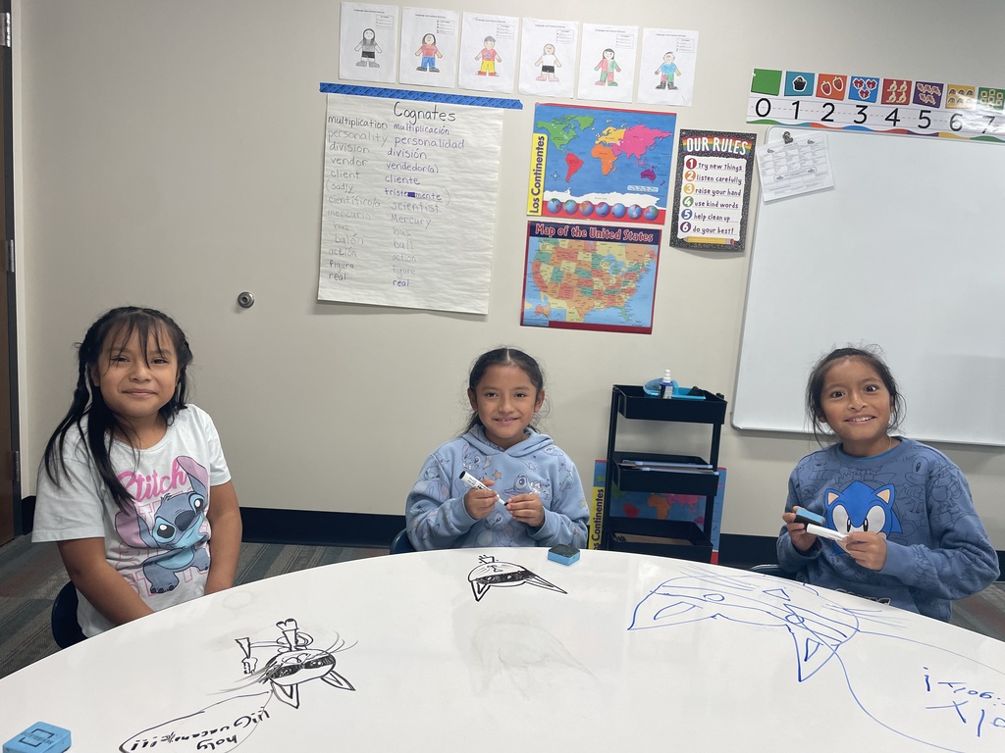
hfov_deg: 67.3
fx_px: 755
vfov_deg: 53.1
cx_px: 502
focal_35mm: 26
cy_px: 376
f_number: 1.6
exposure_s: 1/100
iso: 100
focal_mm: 4.2
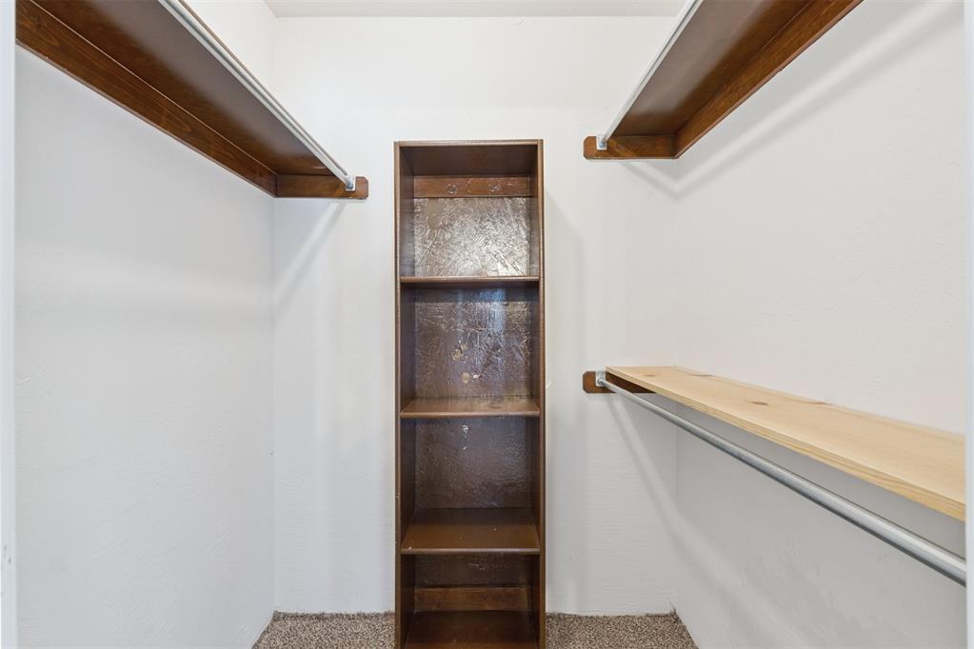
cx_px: 487
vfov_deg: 77.3
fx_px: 406
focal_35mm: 15
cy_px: 324
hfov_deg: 100.4
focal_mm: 10
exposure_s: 1/8
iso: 200
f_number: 8
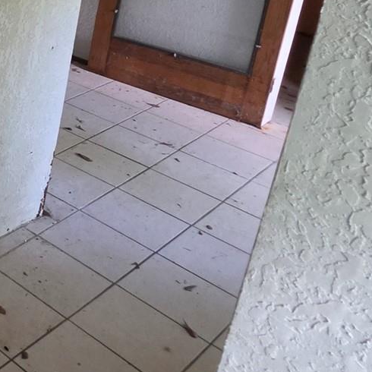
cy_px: -30
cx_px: -245
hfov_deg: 23.8
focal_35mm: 48
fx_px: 584
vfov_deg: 31.6
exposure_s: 1/60
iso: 400
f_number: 1.9
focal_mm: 2.2
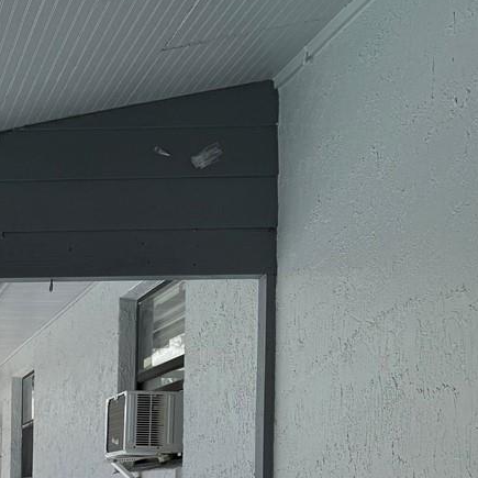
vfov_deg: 21.4
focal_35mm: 78
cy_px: 487
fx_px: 1219
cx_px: -249
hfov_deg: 19.3
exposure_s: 1/1192
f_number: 1.78
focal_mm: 6.76
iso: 80
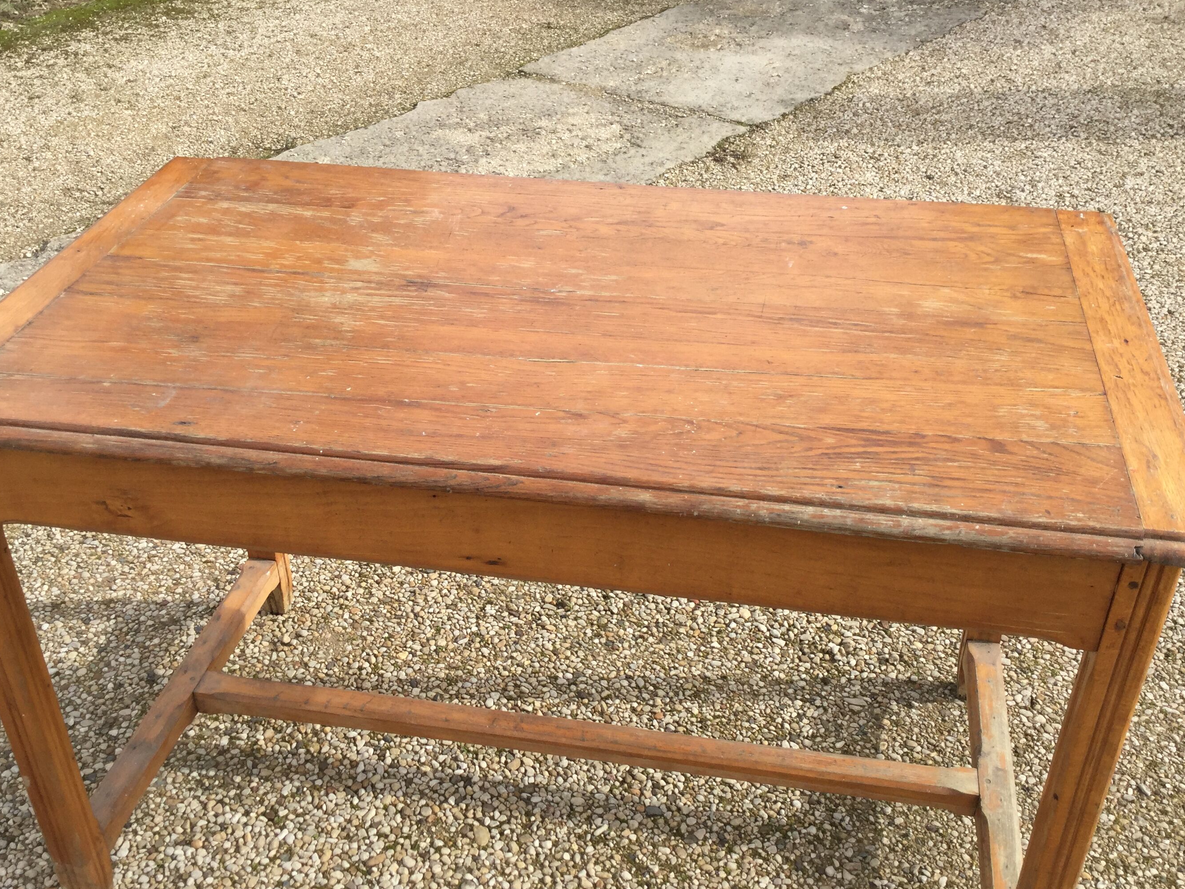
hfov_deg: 49.0
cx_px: 580
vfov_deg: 37.7
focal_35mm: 38
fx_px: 1301
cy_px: 499
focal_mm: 3.3
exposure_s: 1/631
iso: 25
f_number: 2.4
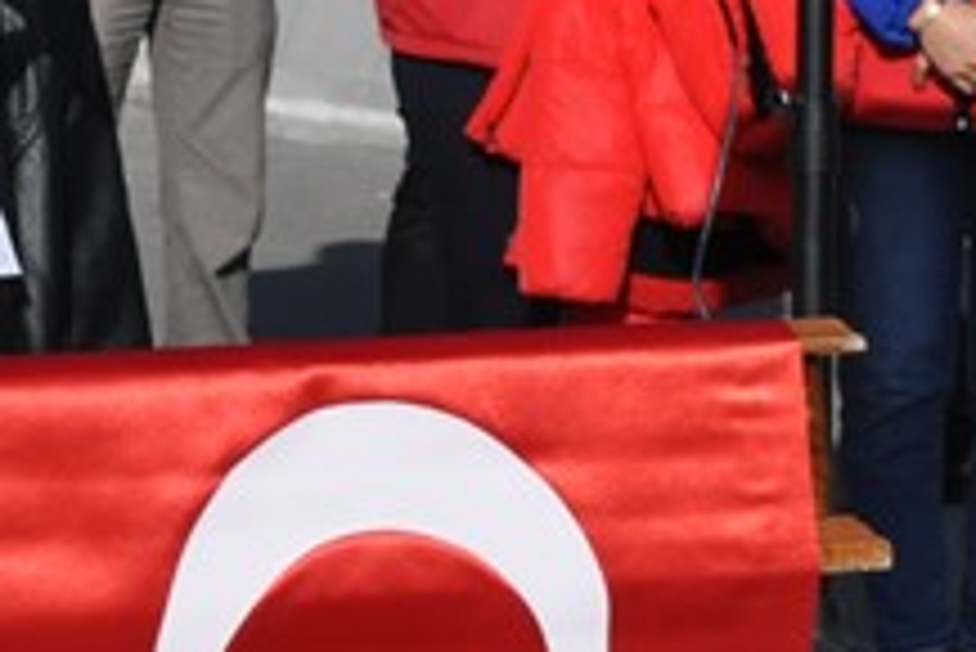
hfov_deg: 6.1
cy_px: -76
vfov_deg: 4.1
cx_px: -85
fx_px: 9129
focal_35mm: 336
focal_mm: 75
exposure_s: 1/800
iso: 1250
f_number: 14
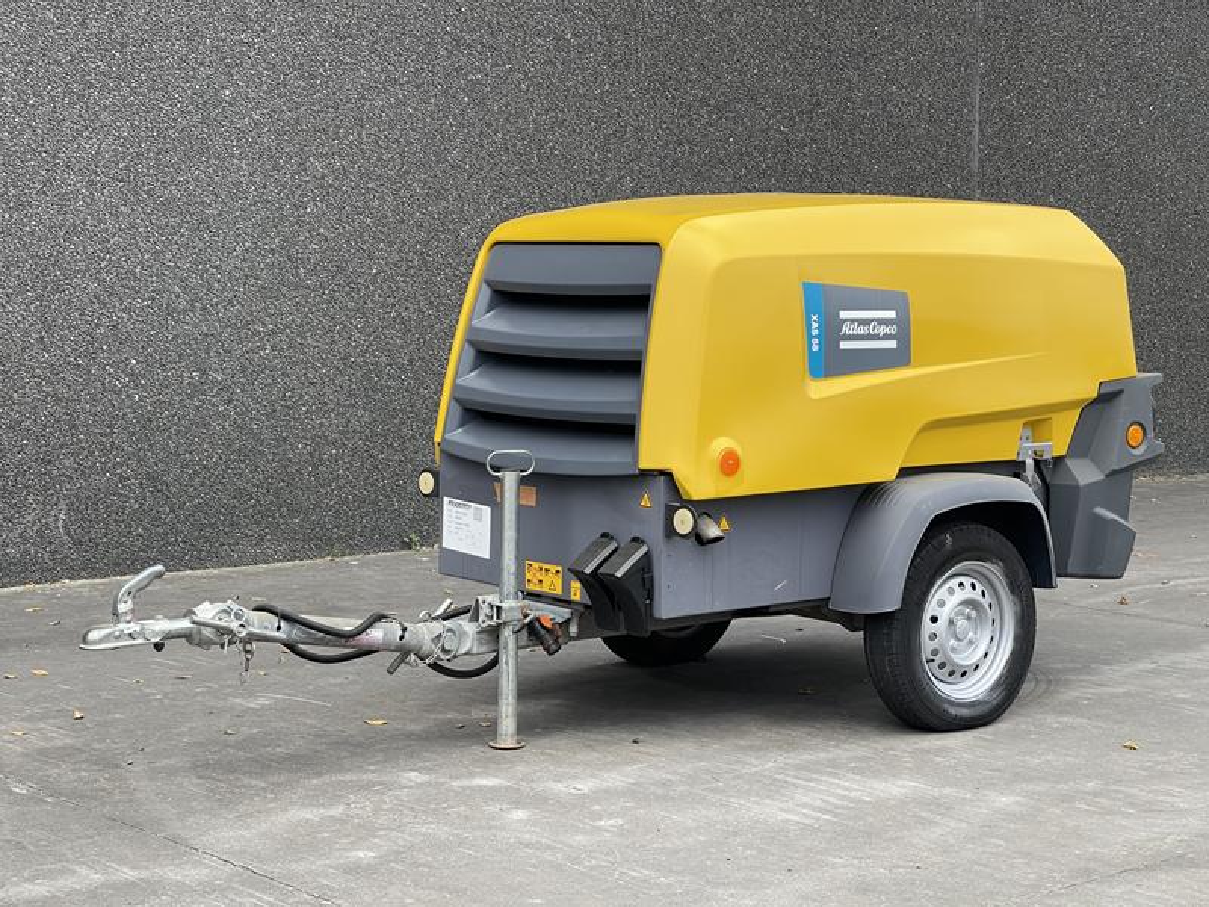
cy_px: 454
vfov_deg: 22.9
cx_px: 604
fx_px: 2235
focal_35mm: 64
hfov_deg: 30.3
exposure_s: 1/99
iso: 50
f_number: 2.2
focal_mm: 7.5
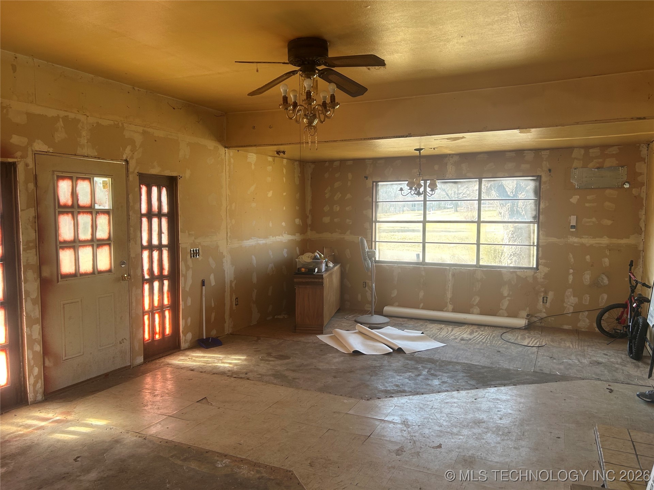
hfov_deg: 67.3
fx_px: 491
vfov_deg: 53.1
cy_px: 245
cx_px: 327
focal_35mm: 26
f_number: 1.5
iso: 64
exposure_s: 1/126
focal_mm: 5.7
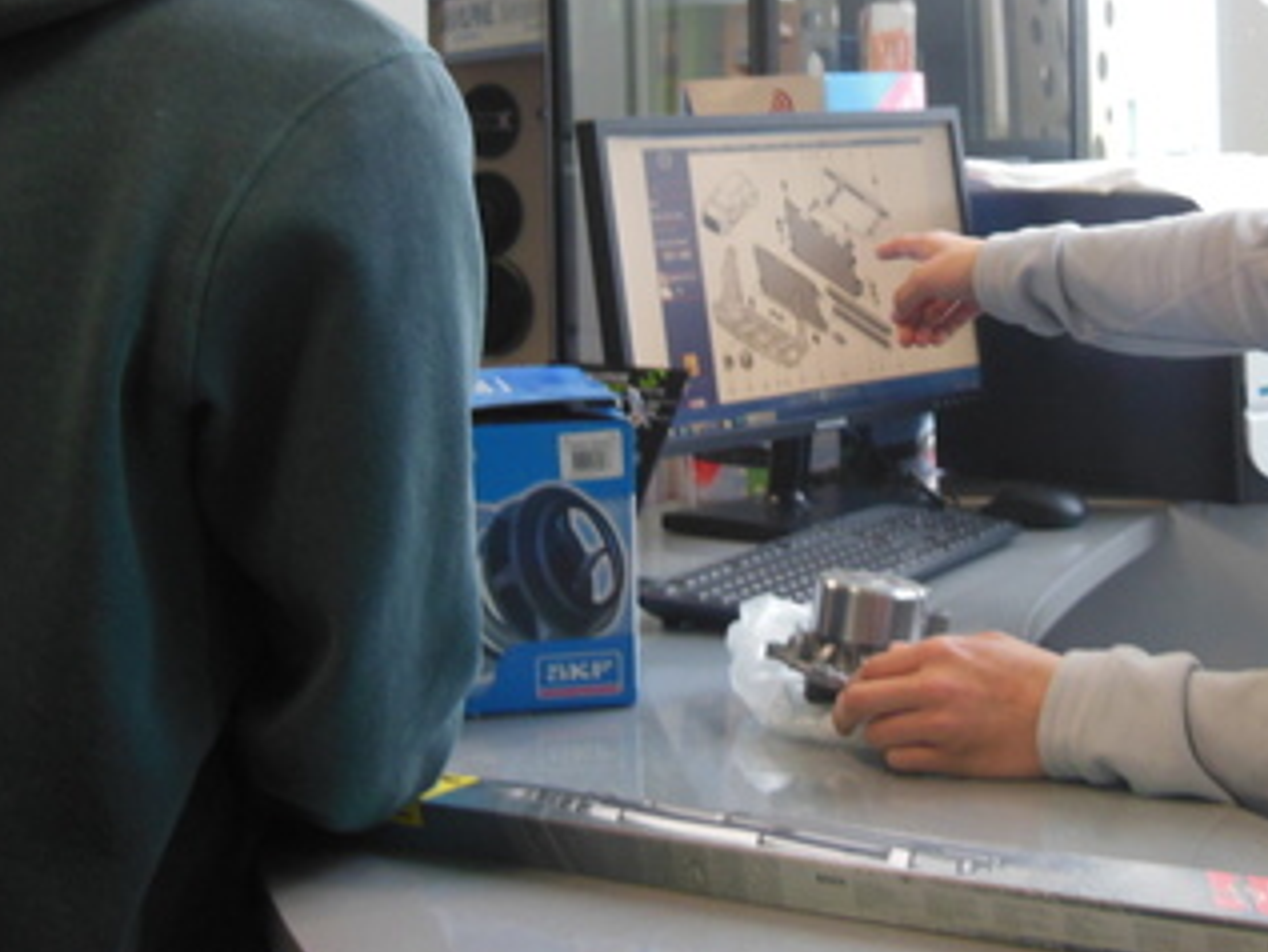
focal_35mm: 71
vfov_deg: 20.6
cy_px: 226
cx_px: 880
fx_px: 2602
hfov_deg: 27.2
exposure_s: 1/30
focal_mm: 8
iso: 320
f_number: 4.4
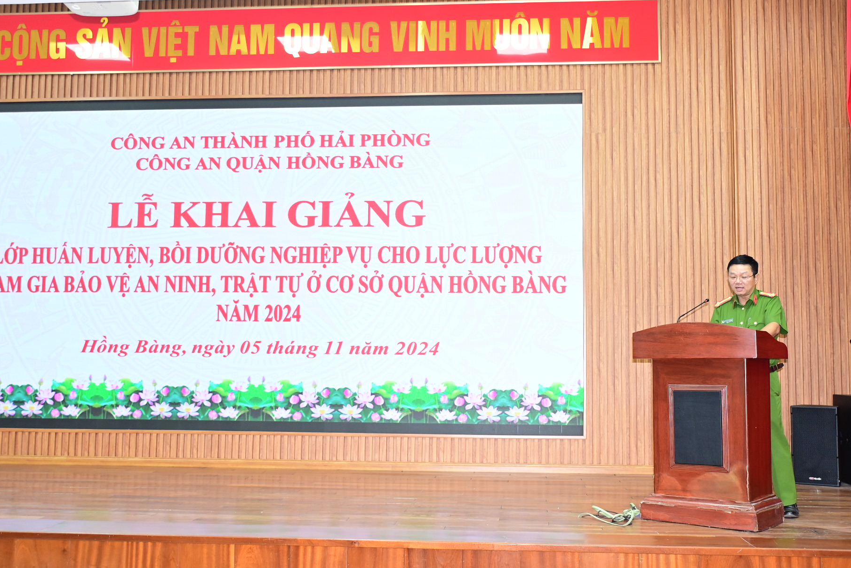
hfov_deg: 51.8
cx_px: 451
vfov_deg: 36.0
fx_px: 875
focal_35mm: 37
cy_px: 285
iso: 1000
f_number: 4.5
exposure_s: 1/100
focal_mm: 23
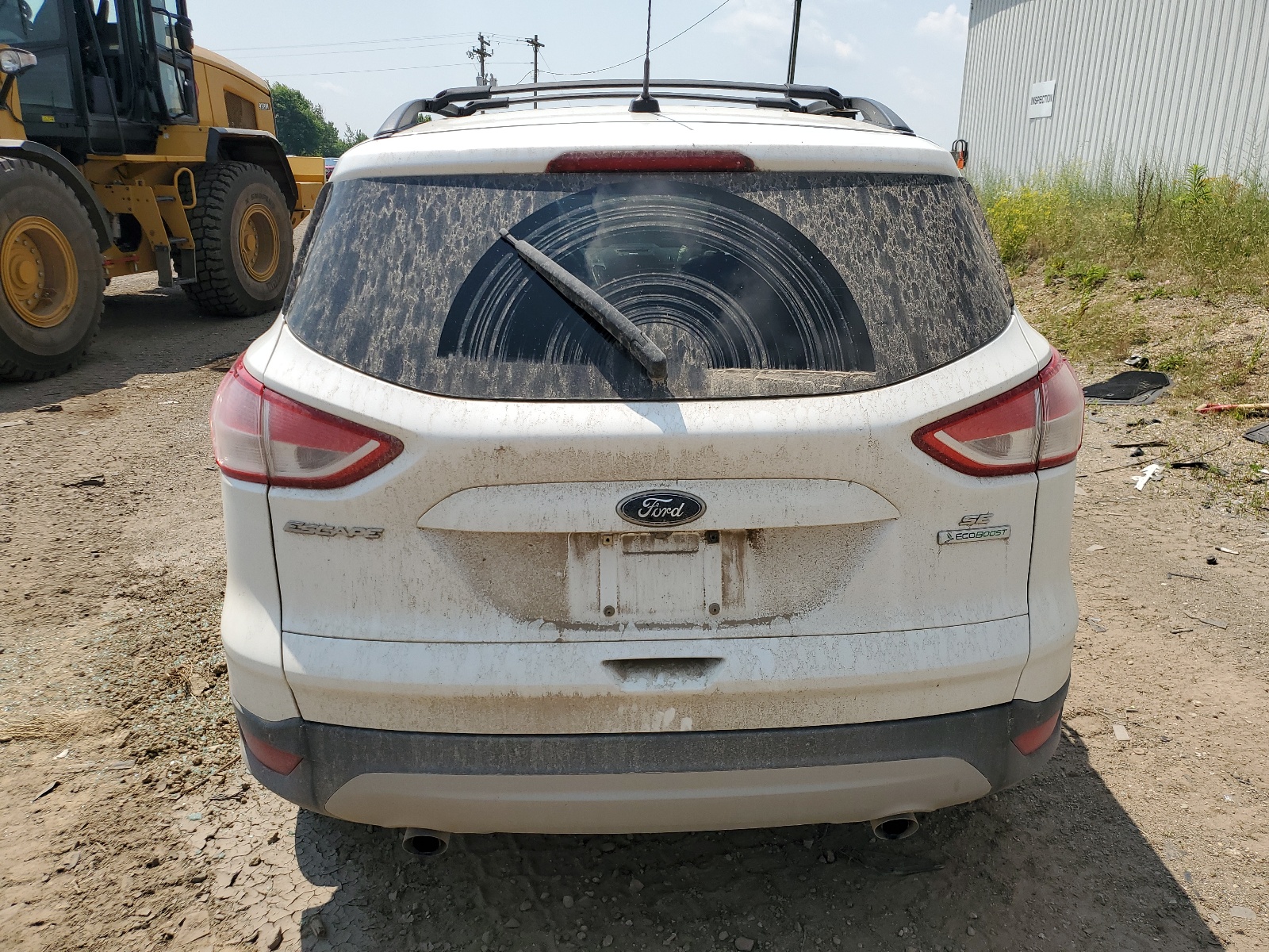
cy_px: 476
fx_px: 953
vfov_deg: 53.1
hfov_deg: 67.3
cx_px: 634
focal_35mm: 26
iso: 50
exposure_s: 1/5000
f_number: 1.5
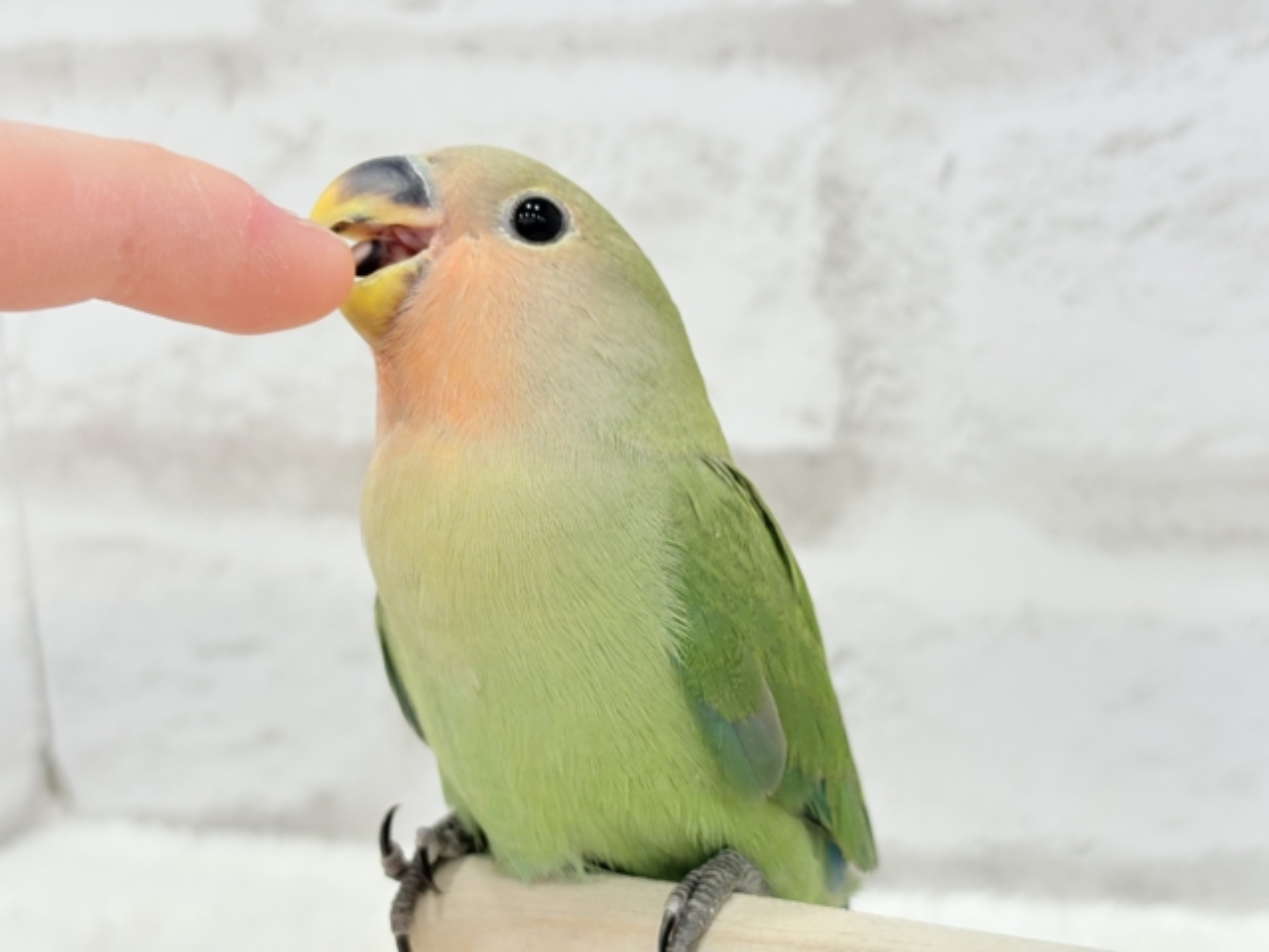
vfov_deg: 28.0
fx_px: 1906
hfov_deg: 36.8
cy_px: 476
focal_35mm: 52
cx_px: 634
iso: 50
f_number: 1.6
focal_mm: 5.96
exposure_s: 1/50
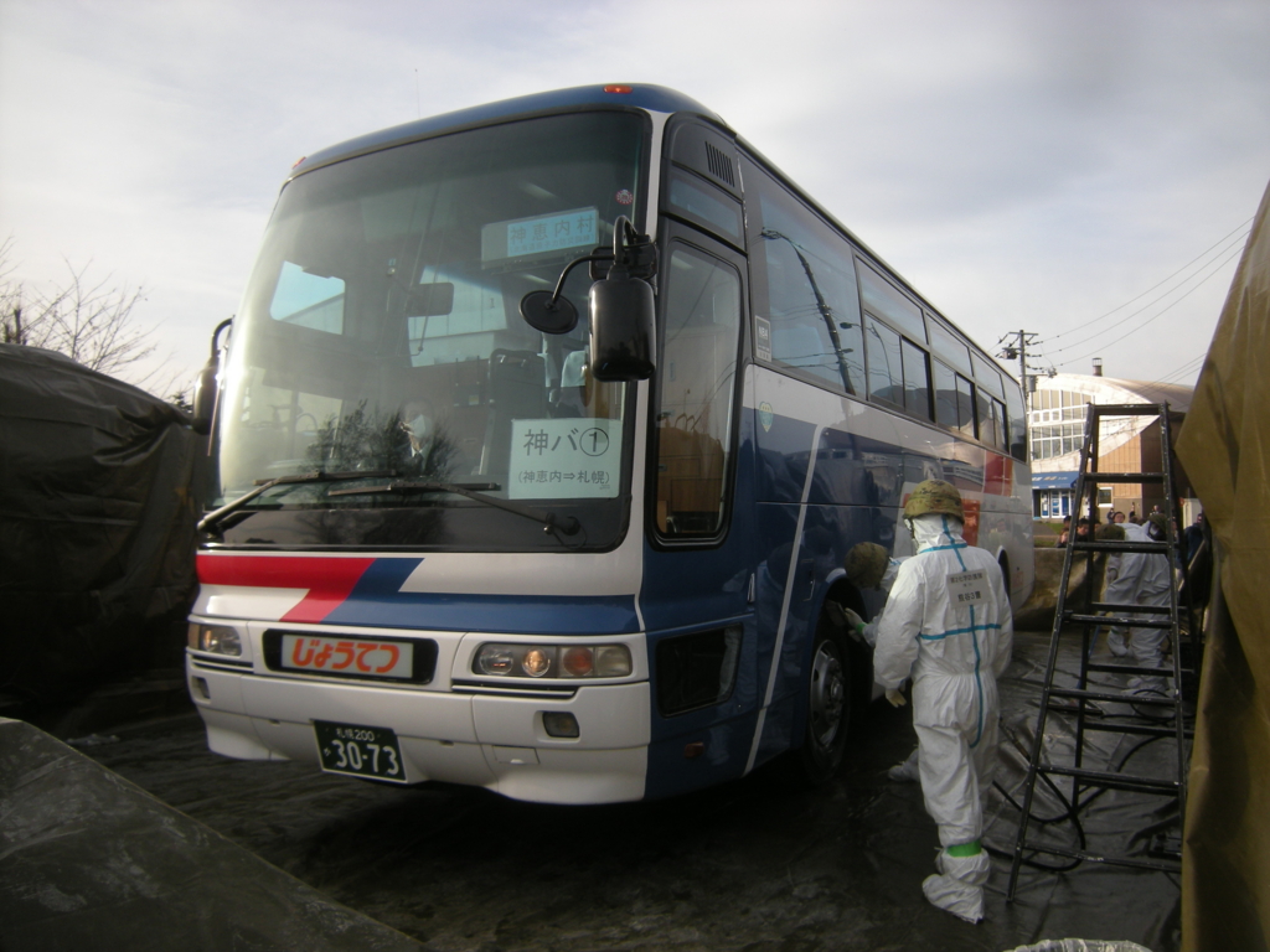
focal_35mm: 28
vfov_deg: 49.7
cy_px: 476
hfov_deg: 63.4
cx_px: 635
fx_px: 1027
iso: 64
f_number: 2.8
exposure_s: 1/516
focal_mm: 4.7
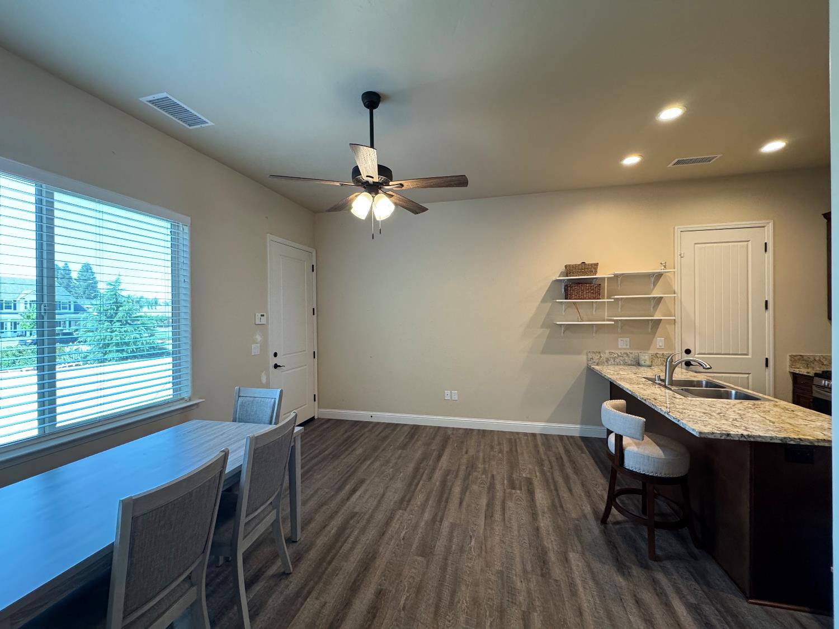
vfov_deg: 85.7
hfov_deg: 102.1
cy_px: 314
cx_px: 420
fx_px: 339
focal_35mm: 14
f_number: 2.2
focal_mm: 2.22
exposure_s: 1/120
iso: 250
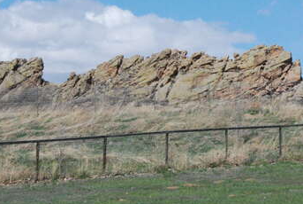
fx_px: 1534
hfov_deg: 11.2
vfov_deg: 7.6
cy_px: 63
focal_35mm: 182
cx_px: 236
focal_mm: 52
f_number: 18
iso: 1600
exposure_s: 1/1250
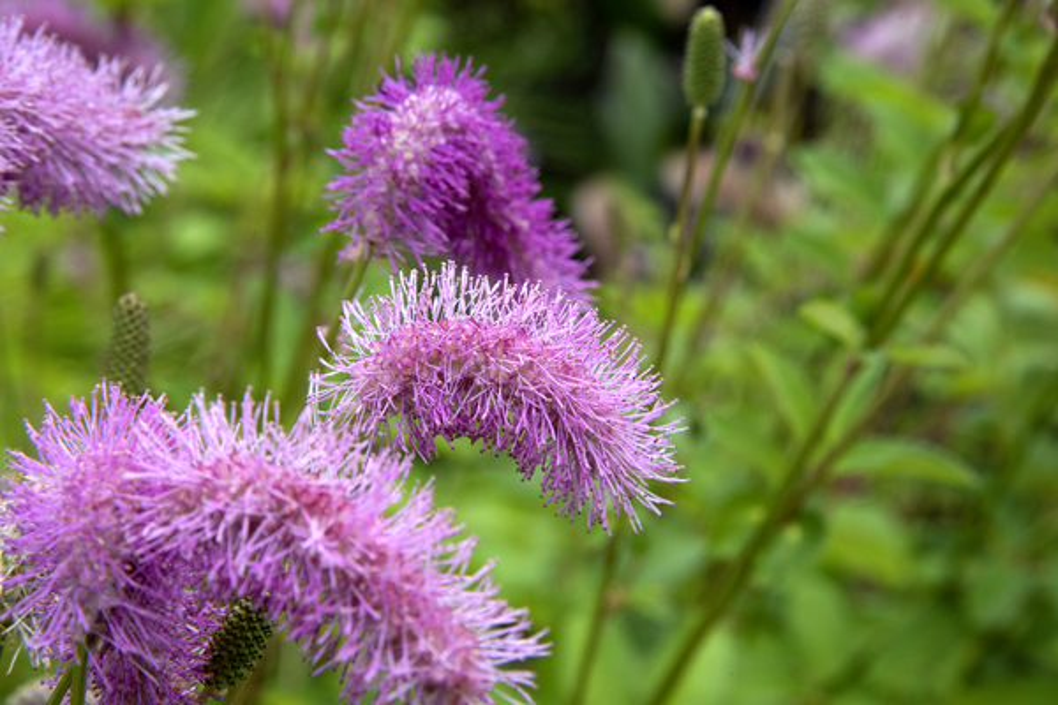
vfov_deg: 11.4
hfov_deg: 17.1
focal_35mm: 120
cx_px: 529
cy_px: 352
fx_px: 3526
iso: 900
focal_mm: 120
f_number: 14
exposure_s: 1/250
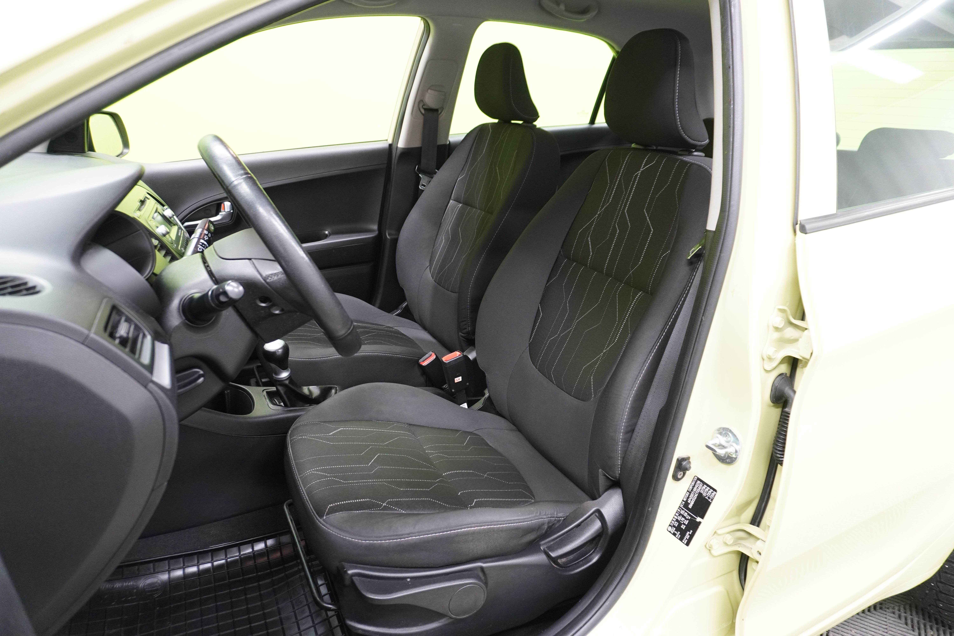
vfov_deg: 53.1
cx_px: 477
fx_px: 636
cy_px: 318
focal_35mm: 24
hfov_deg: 73.7
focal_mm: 16
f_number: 3.5
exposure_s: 1/30
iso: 1600
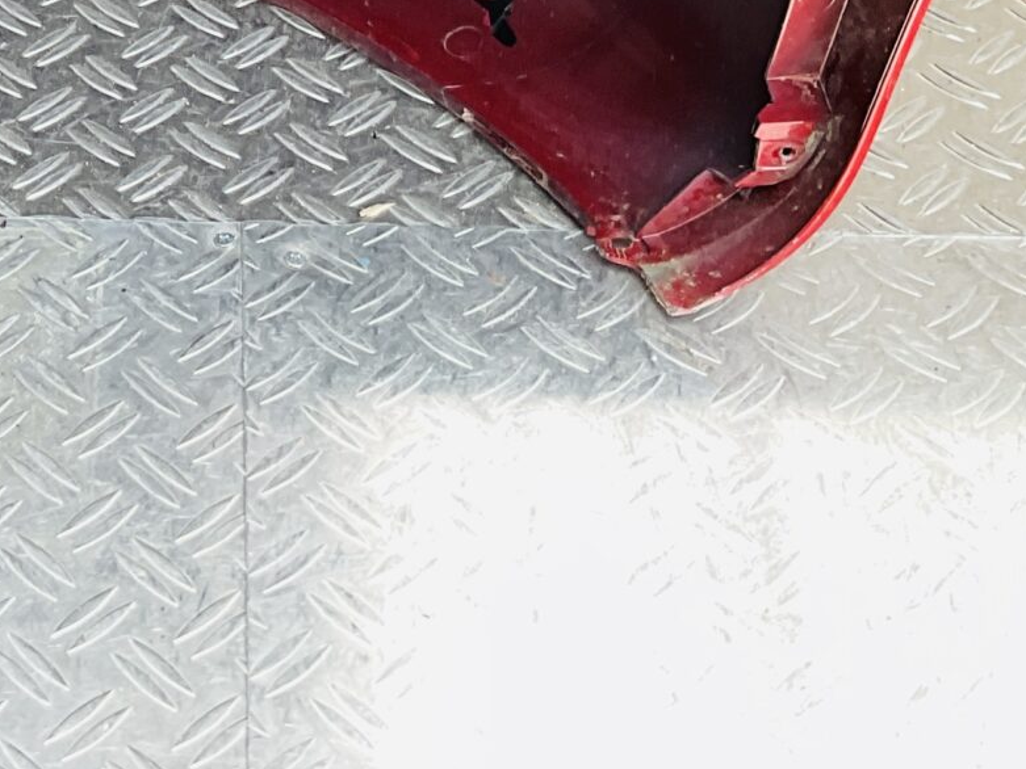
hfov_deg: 19.1
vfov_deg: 14.3
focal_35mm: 95
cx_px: -303
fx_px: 2816
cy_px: -466
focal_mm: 3
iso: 16
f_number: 1.8
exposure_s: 1/158
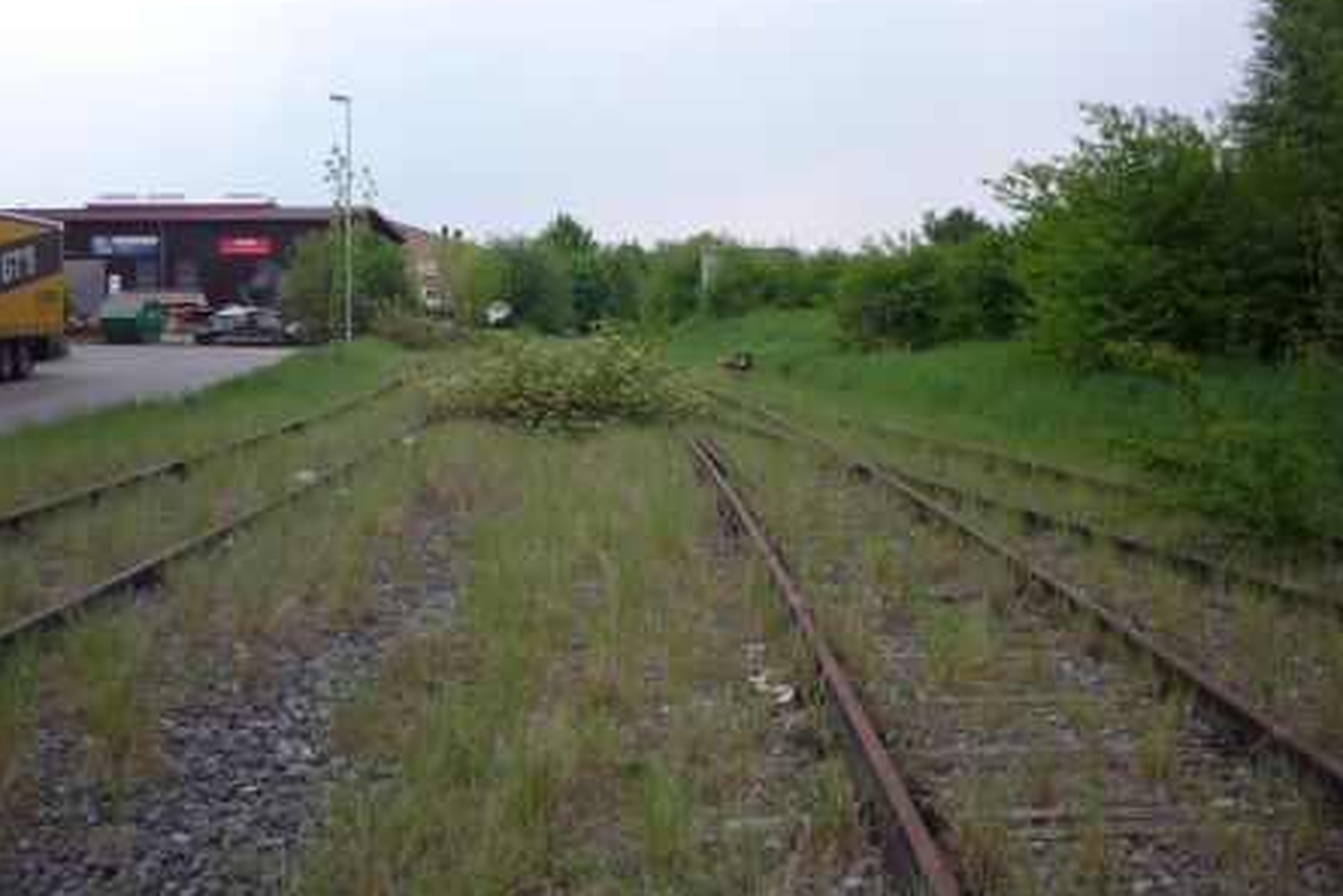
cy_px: 354
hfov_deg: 53.1
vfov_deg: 36.7
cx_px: 668
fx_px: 1343
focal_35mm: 36
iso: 100
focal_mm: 5.2
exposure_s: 1/400
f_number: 4
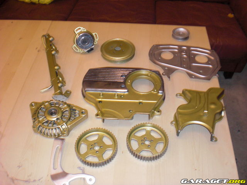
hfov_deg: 49.0
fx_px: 271
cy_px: 92
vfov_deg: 37.7
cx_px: 124
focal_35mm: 38
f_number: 3.1
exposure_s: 1/60
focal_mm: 6.3
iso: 200
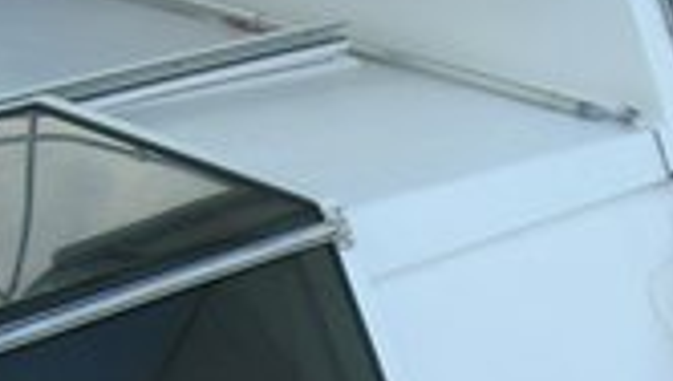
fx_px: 1591
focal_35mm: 89
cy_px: 417
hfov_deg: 23.9
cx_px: 389
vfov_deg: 13.4
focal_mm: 5.7
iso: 50
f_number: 4.9
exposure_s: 1/162
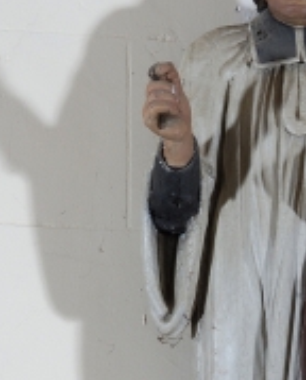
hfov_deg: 3.7
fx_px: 4754
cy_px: 399
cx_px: 287
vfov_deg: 4.6
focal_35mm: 421
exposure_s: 1/60
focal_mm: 105
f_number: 13
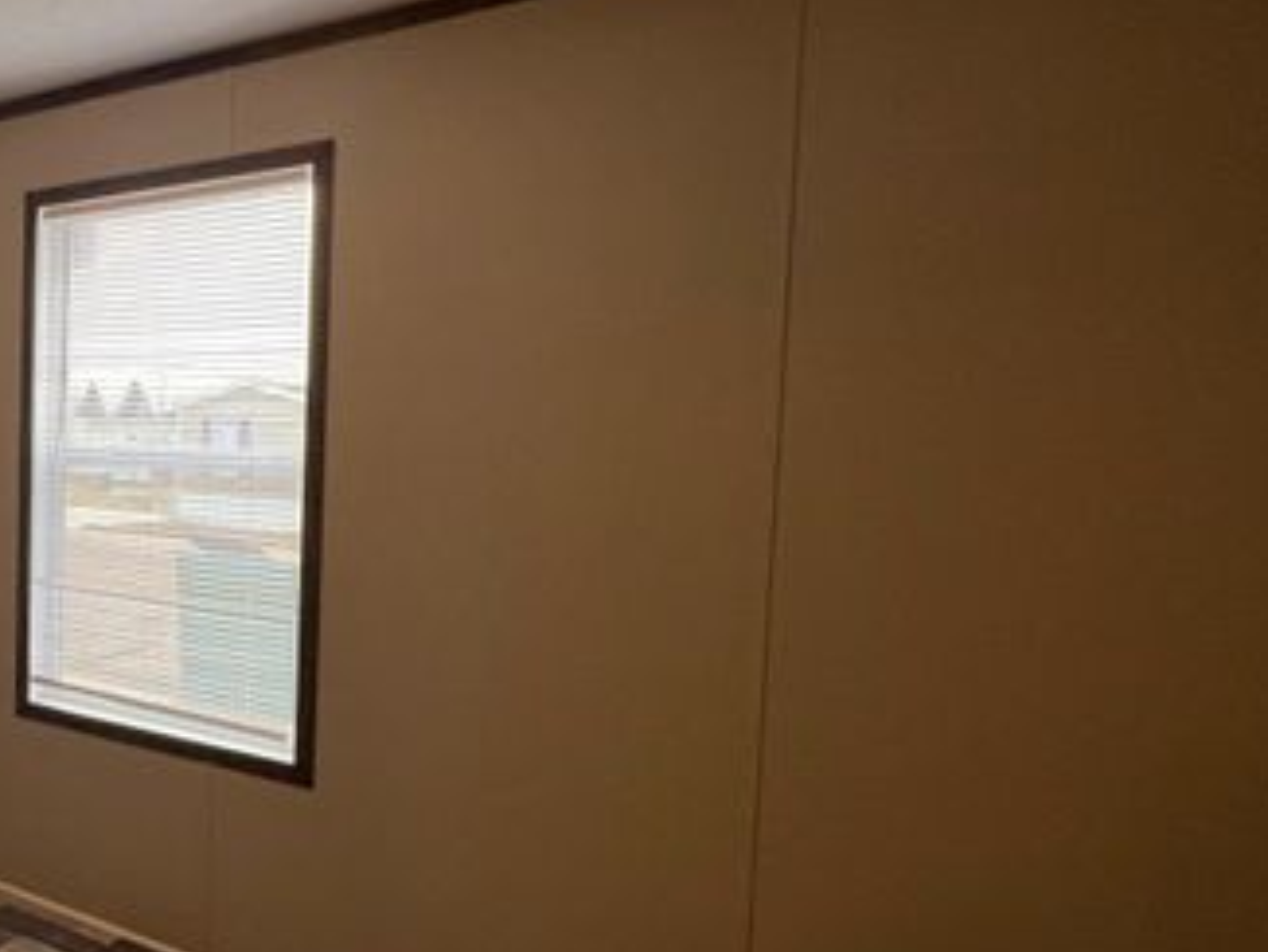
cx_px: 35
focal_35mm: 28
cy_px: 490
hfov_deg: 52.2
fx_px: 1026
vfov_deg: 49.8
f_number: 1.8
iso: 80
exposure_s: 1/120
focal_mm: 1.57
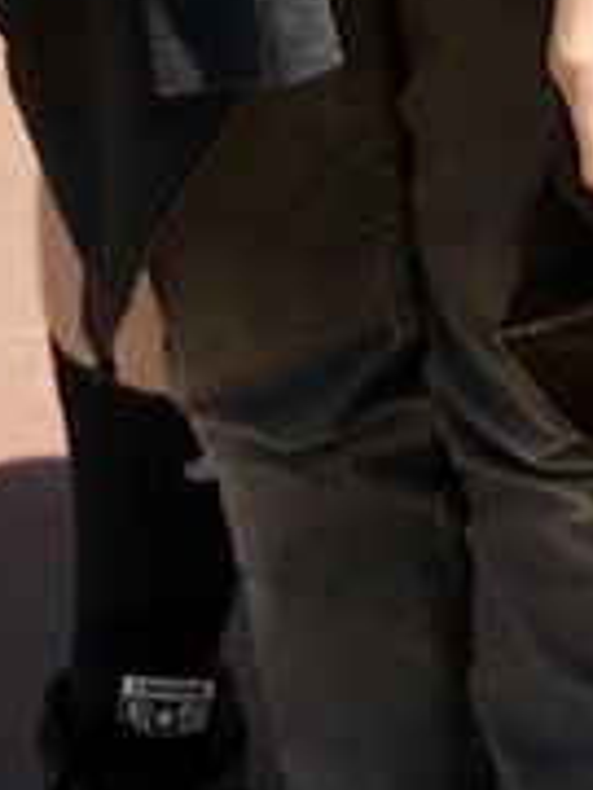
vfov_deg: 8.5
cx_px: 518
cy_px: -702
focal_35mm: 224
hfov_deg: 6.6
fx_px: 5116
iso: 20
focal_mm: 3.99
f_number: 1.8
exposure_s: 1/1996
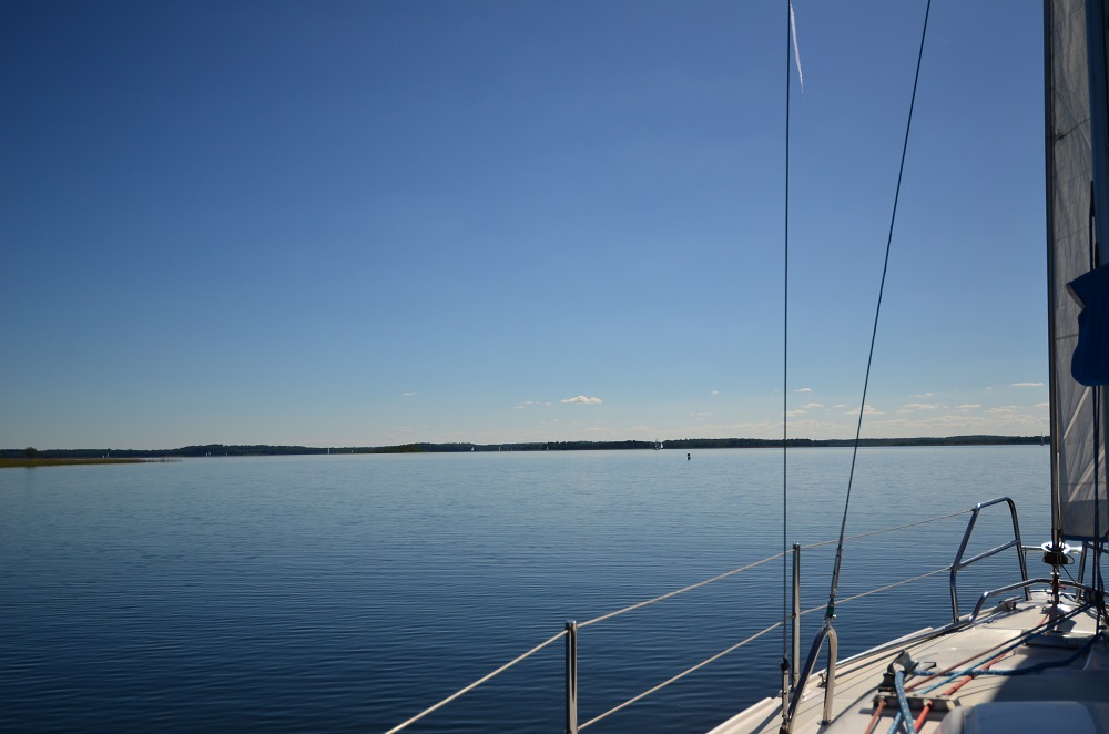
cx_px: 554
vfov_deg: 43.4
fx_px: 922
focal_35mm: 30
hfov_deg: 62.0
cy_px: 367
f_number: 4
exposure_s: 1/8000
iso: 250
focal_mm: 20
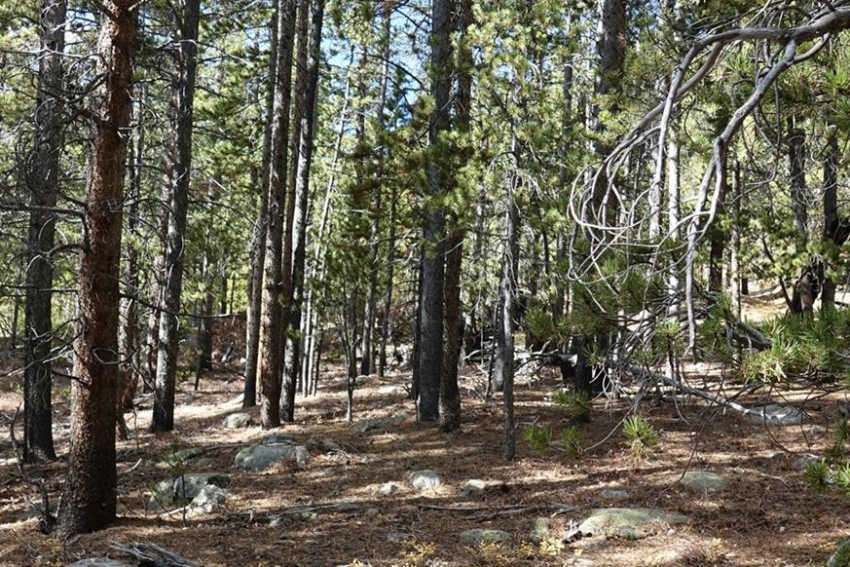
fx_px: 1039
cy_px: 287
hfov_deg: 44.4
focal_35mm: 44
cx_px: 357
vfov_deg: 30.5
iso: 100
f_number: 2.8
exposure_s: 1/250
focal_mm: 8.8
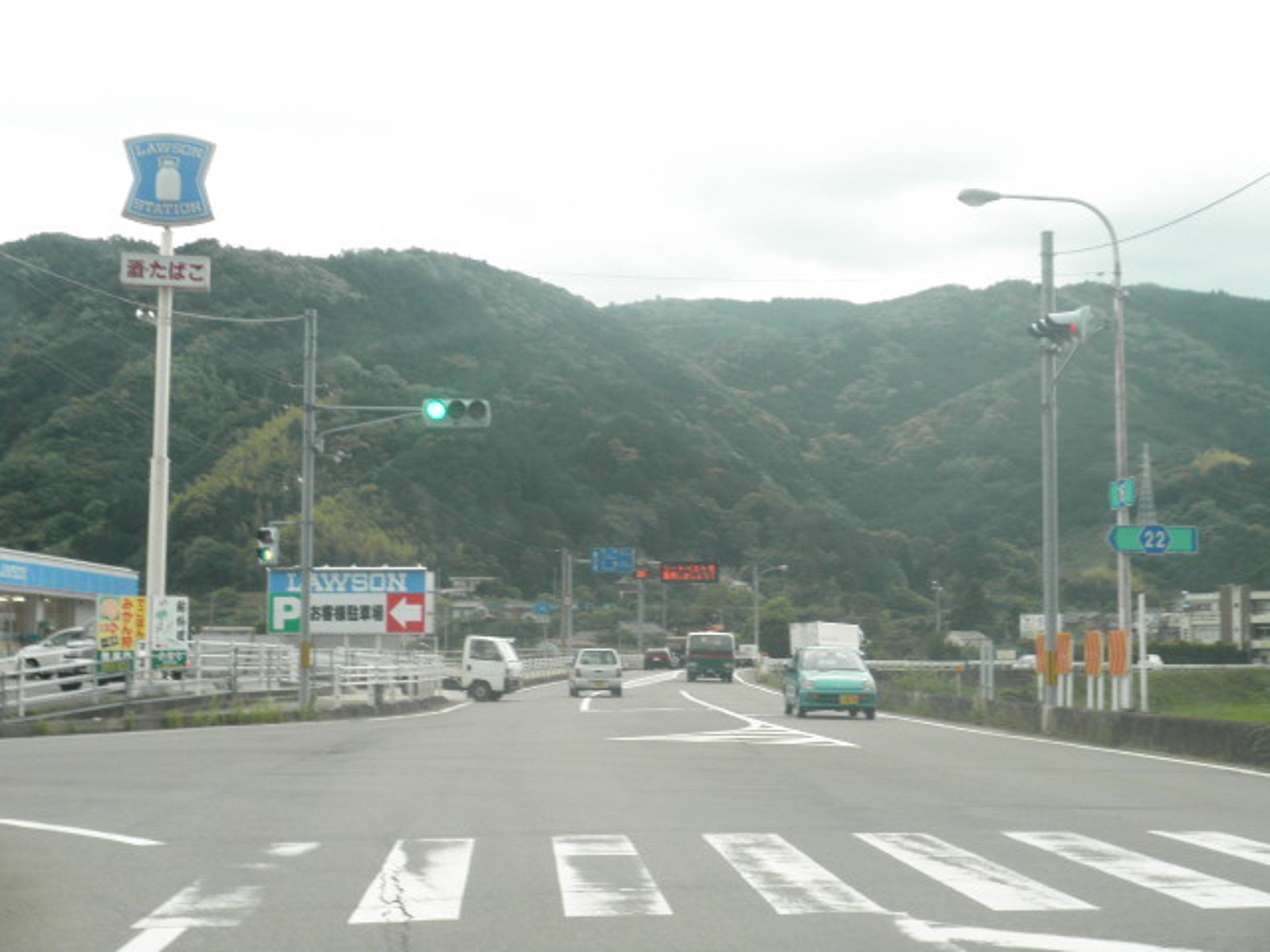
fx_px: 2165
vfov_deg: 24.8
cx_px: 635
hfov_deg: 32.7
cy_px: 476
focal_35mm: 59
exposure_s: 1/100
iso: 80
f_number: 3.8
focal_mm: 10.5
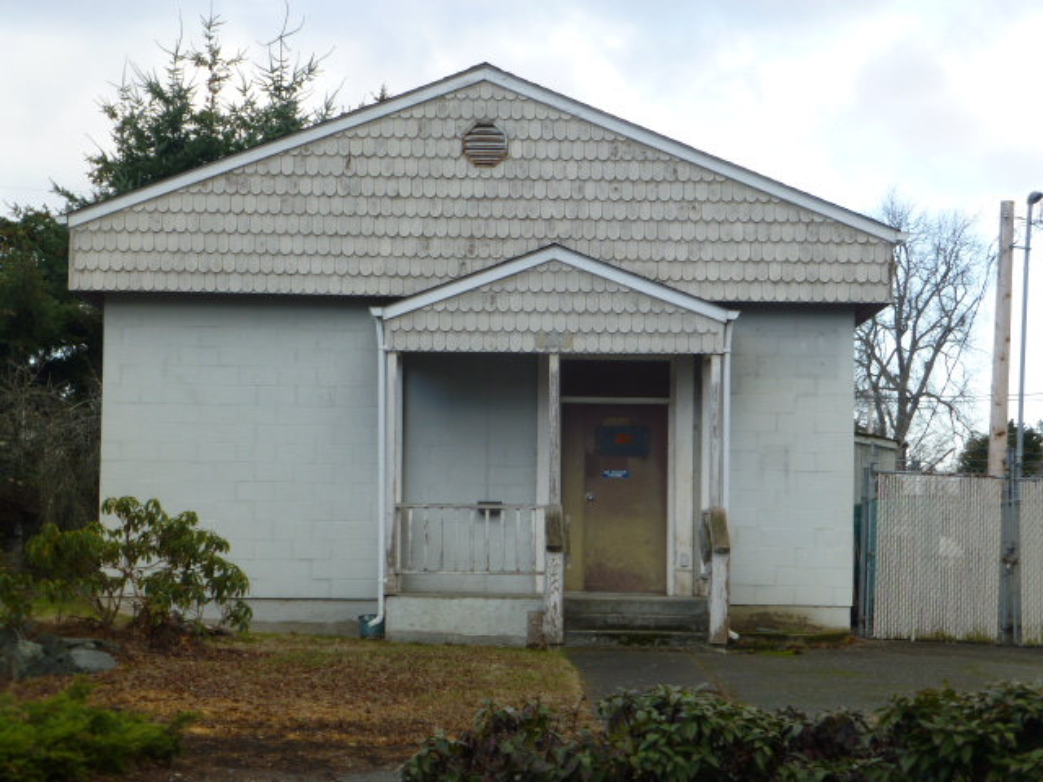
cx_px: 522
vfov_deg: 16.4
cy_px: 391
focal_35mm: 90
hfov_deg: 21.8
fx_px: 2712
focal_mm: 16.1
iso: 100
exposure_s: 1/125
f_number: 5.2
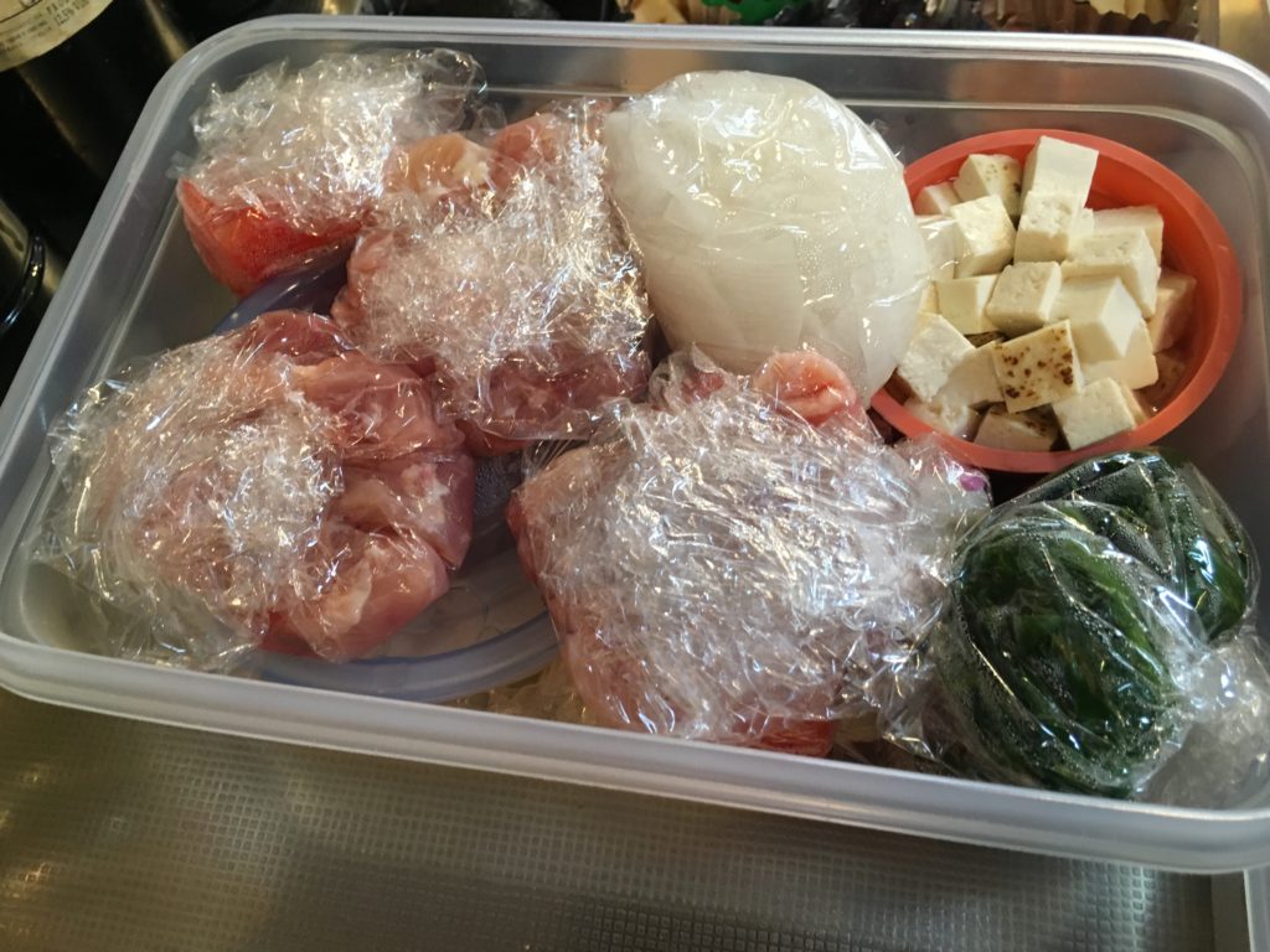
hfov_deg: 61.7
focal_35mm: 29
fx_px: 1064
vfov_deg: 48.2
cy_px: 476
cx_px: 635
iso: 125
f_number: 2.2
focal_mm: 4.15
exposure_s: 1/30
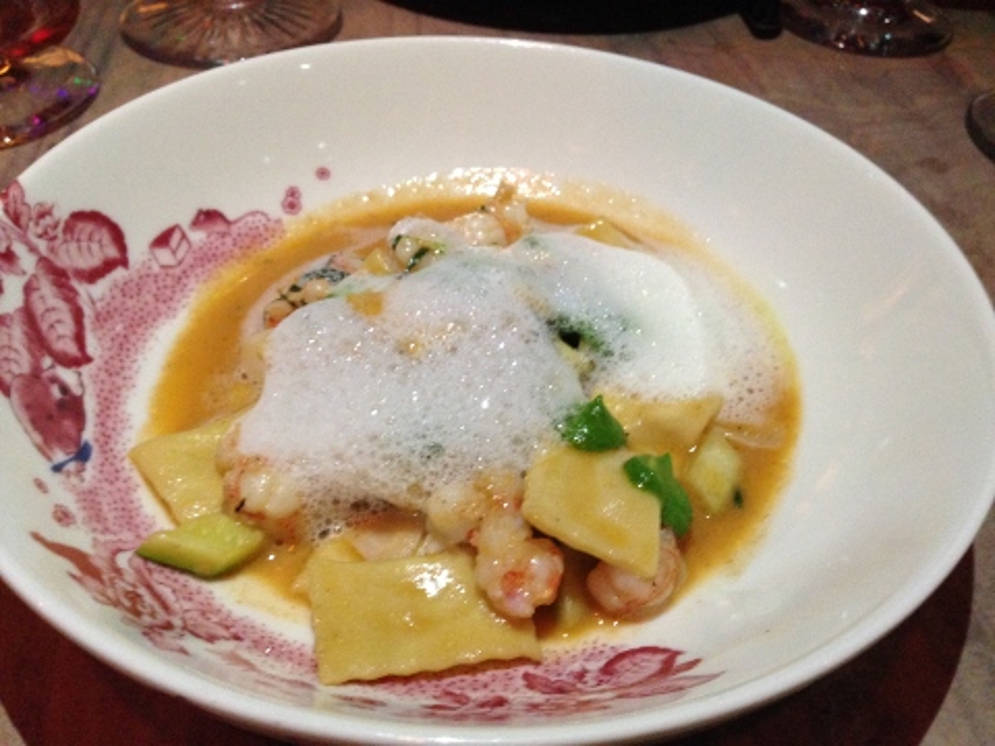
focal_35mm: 33
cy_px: 373
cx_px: 498
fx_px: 949
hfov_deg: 55.4
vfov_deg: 42.9
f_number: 2.4
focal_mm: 4.12
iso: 400
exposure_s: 1/17
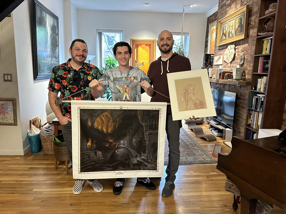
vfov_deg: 56.8
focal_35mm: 24
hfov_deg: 71.6
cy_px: 107
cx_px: 143
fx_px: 198
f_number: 1.78
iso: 640
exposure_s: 1/60
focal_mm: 6.86
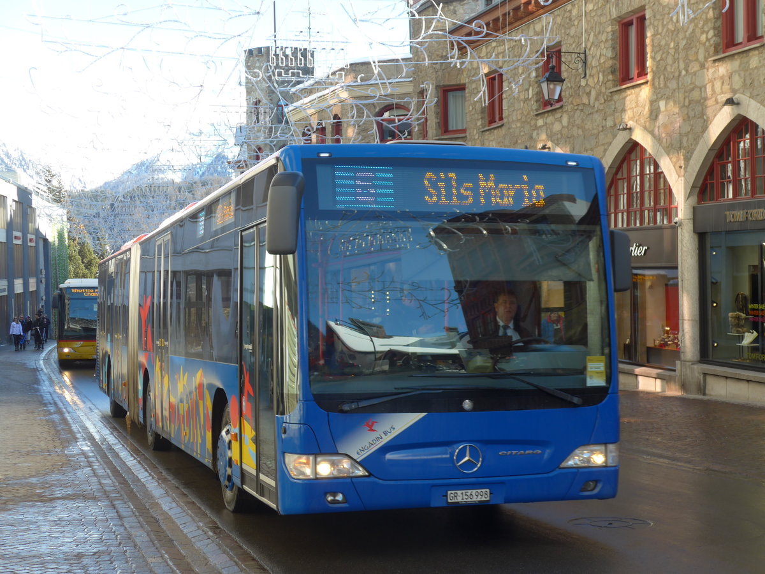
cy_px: 287
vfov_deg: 24.8
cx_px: 382
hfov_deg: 32.7
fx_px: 1304
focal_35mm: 59
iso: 80
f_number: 3.5
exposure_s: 1/250
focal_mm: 12
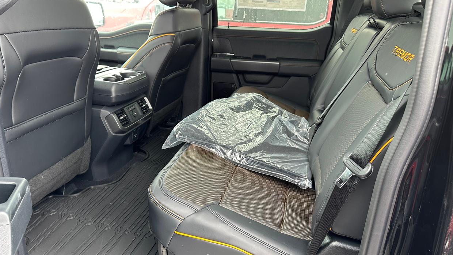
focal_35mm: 27
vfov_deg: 42.8
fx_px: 324
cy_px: 144
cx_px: 225
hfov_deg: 69.9
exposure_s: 1/121
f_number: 1.78
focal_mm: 6.86
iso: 125
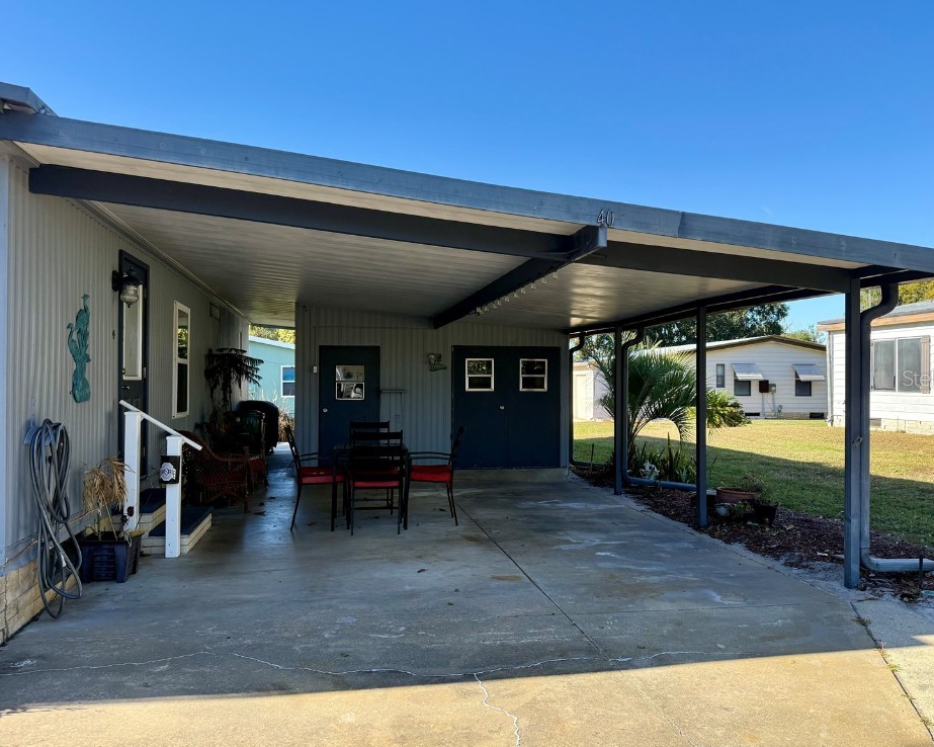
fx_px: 719
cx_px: 480
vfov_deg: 54.9
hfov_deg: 66.0
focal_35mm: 26
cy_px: 378
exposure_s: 1/1901
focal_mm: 6.76
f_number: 1.78
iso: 100
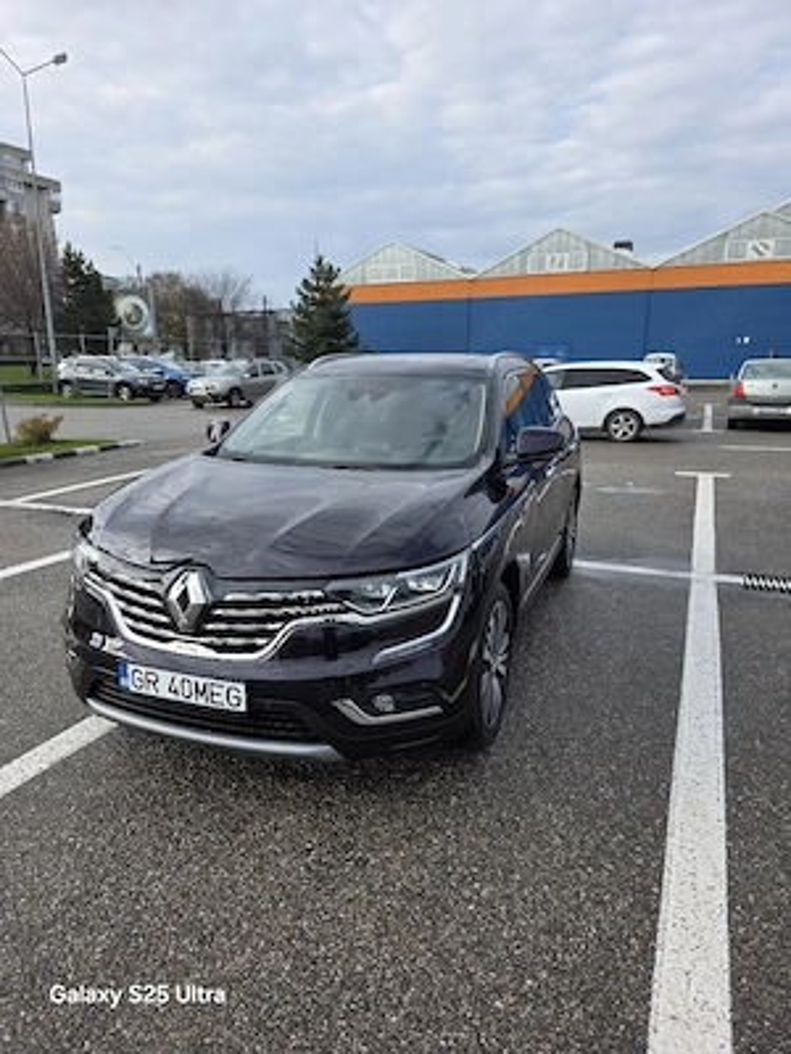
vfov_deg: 73.9
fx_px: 701
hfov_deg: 58.9
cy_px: 527
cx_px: 396
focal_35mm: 23
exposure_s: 1/2500
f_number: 1.7
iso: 80
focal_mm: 6.3
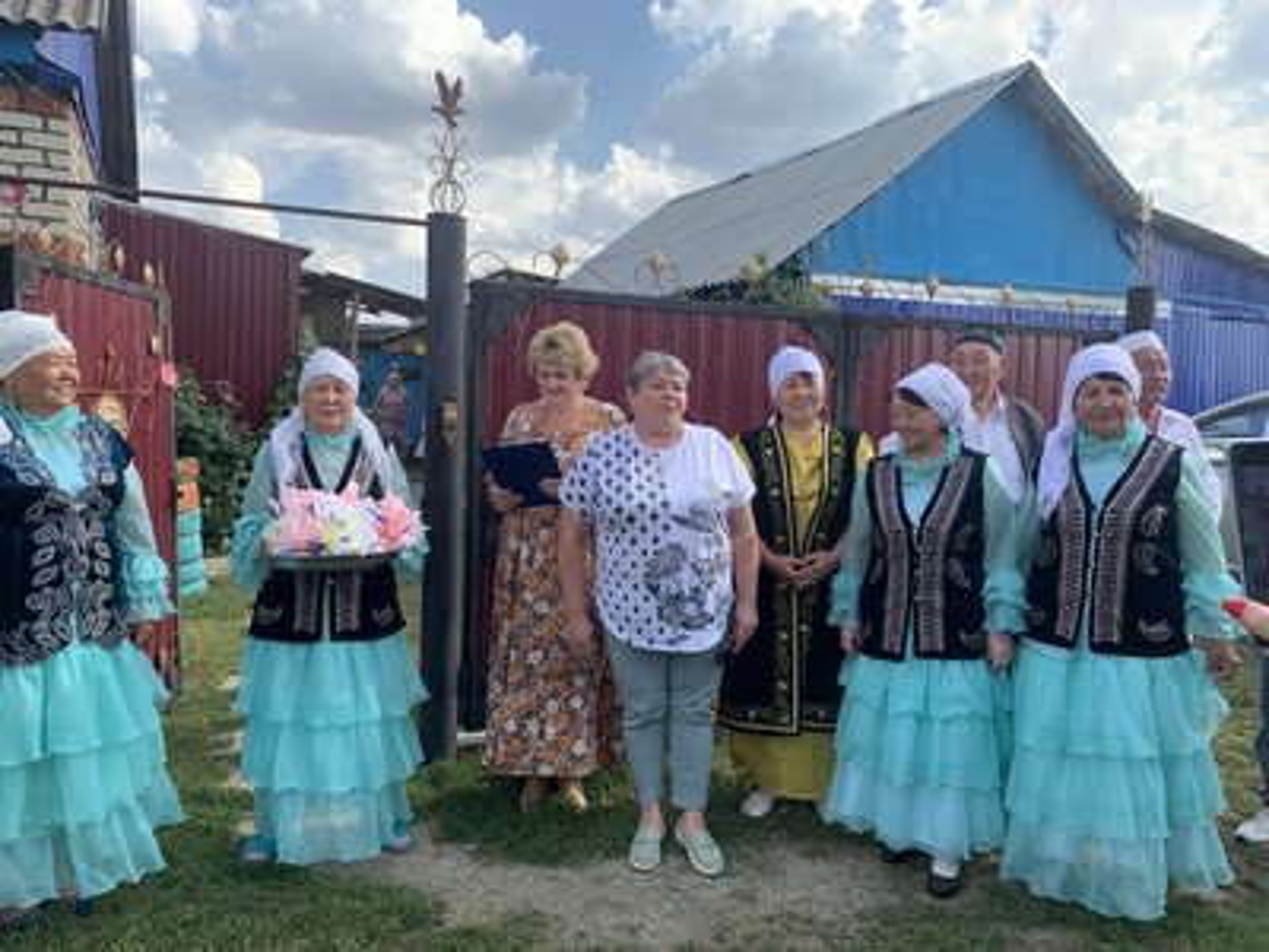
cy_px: 476
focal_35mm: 26
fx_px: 953
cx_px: 634
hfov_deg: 67.3
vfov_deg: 53.1
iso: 25
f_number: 1.8
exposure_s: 1/1076
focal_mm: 4.25
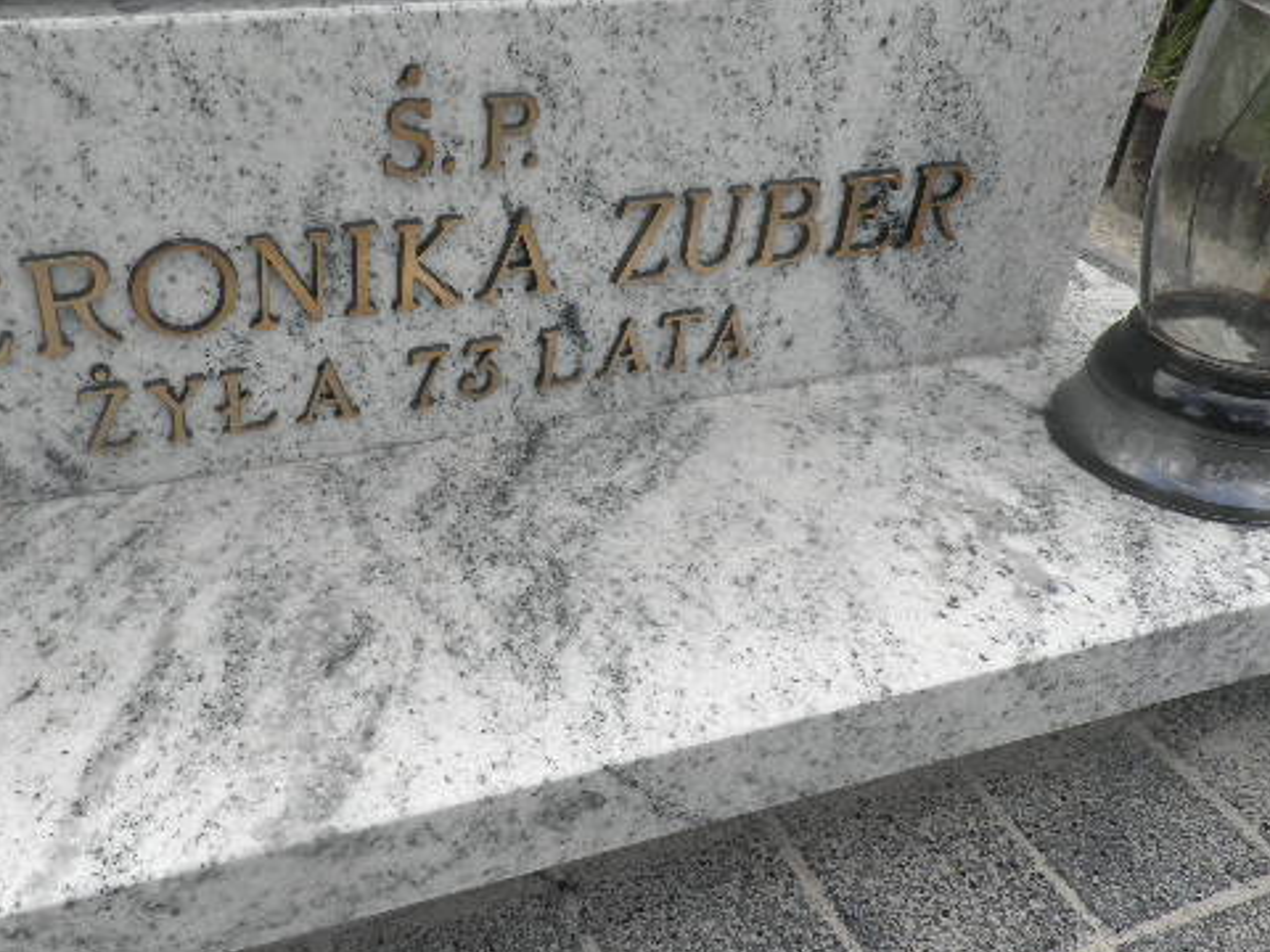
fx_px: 1174
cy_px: 373
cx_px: 455
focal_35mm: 32
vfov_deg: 43.9
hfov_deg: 56.0
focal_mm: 4.3
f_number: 3.3
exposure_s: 1/320
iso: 64
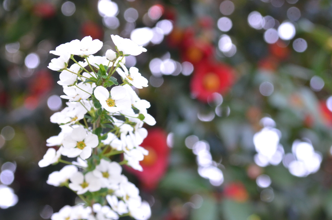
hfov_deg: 25.4
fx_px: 736
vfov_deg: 17.0
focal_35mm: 80
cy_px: 130
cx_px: 177
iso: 640
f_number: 7.1
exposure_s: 1/160
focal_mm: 40
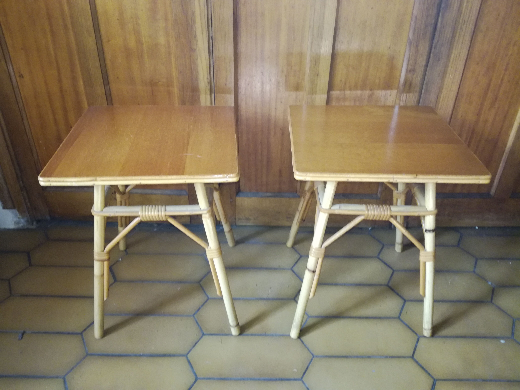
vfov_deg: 51.4
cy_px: 195
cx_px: 260
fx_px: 406
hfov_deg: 65.3
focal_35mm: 27
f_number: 2
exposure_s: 1/30
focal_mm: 3.79
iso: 320
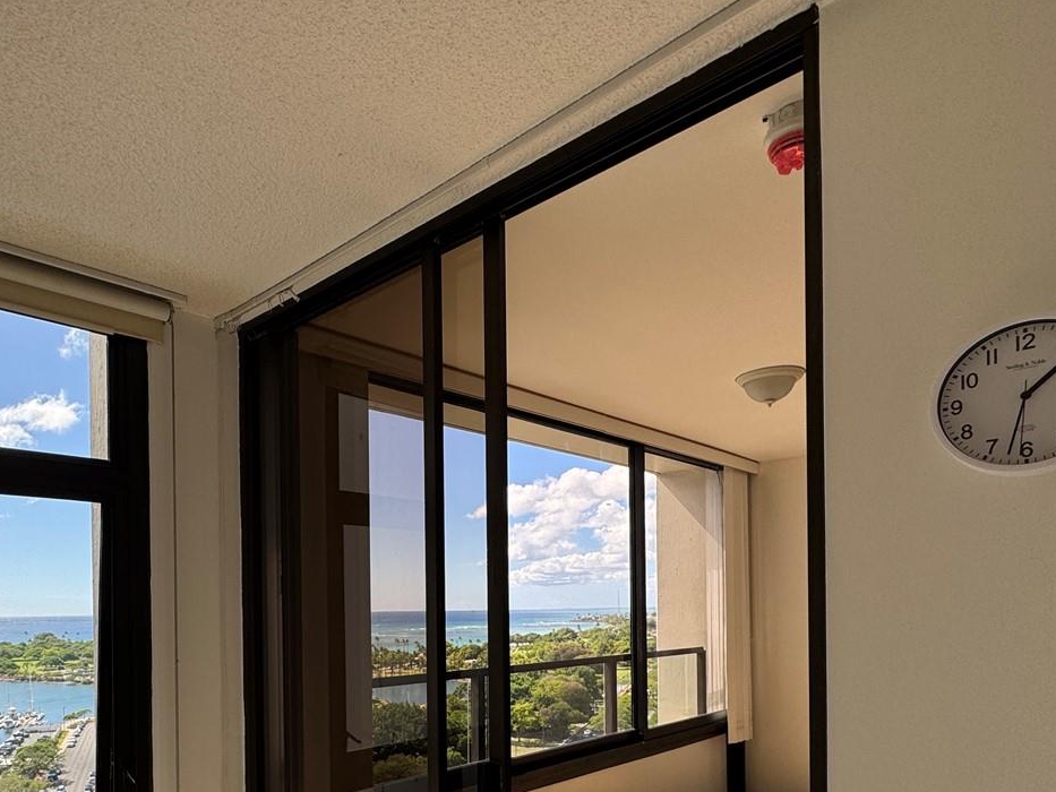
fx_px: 732
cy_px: 612
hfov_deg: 70.3
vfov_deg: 53.7
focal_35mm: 24
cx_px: 390
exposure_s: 1/325
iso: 40
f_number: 2.2
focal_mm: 2.22
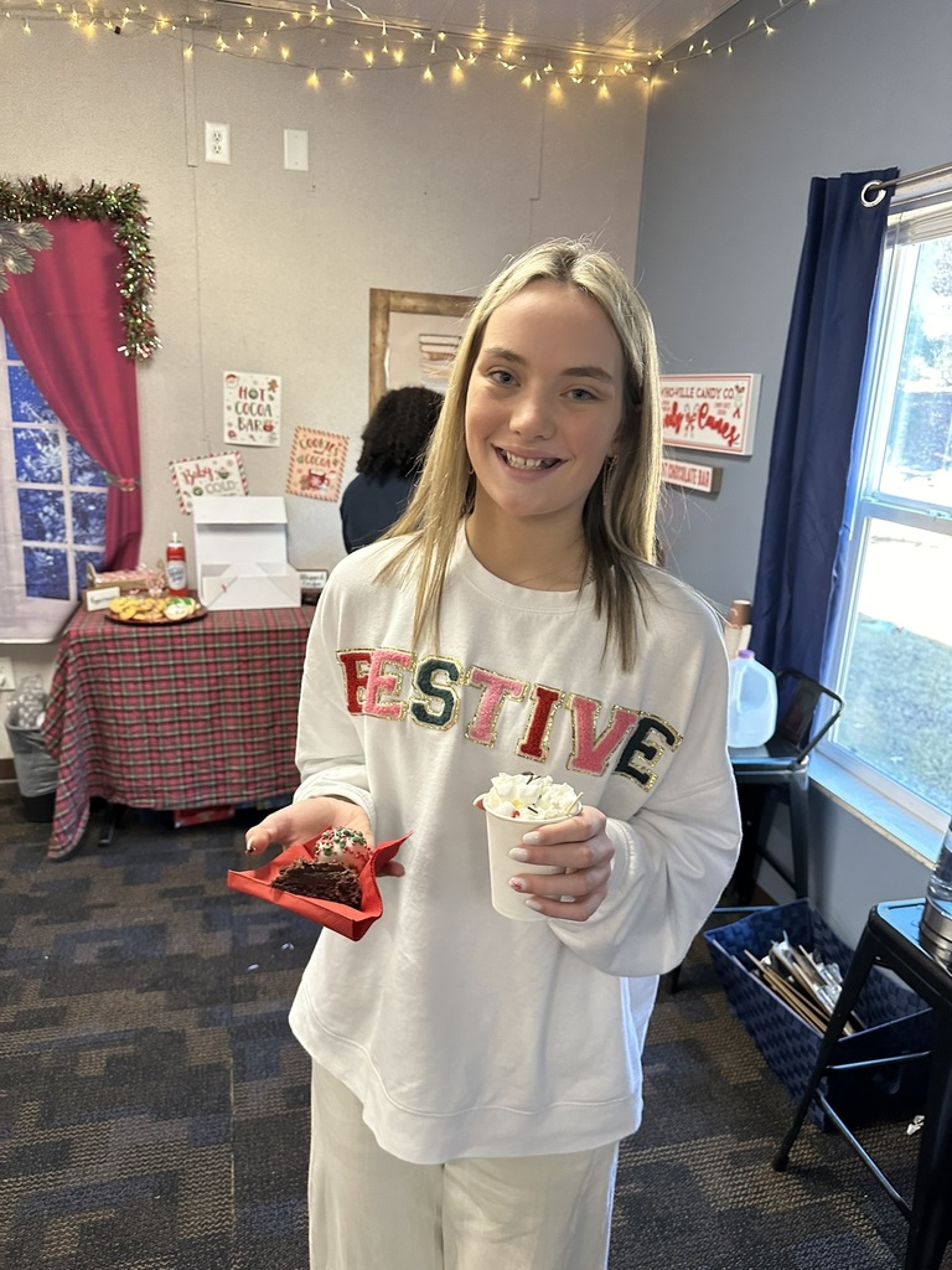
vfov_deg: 71.6
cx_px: 476
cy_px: 635
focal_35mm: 24
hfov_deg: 56.8
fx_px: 880
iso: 320
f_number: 1.78
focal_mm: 6.86
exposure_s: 1/60
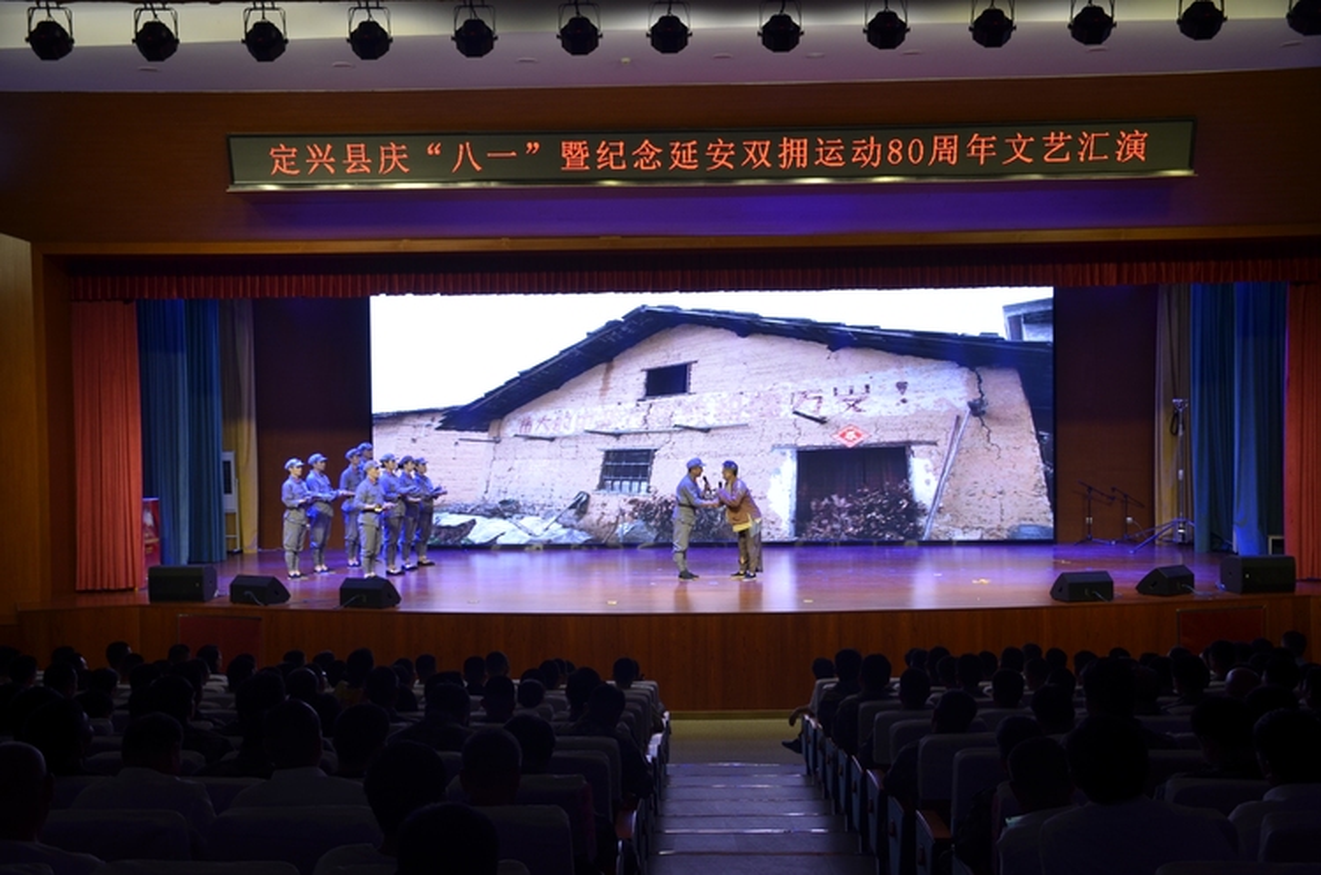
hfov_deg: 48.0
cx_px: 660
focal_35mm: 40
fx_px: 1483
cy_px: 438
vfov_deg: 32.9
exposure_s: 1/60
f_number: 4
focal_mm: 27
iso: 320
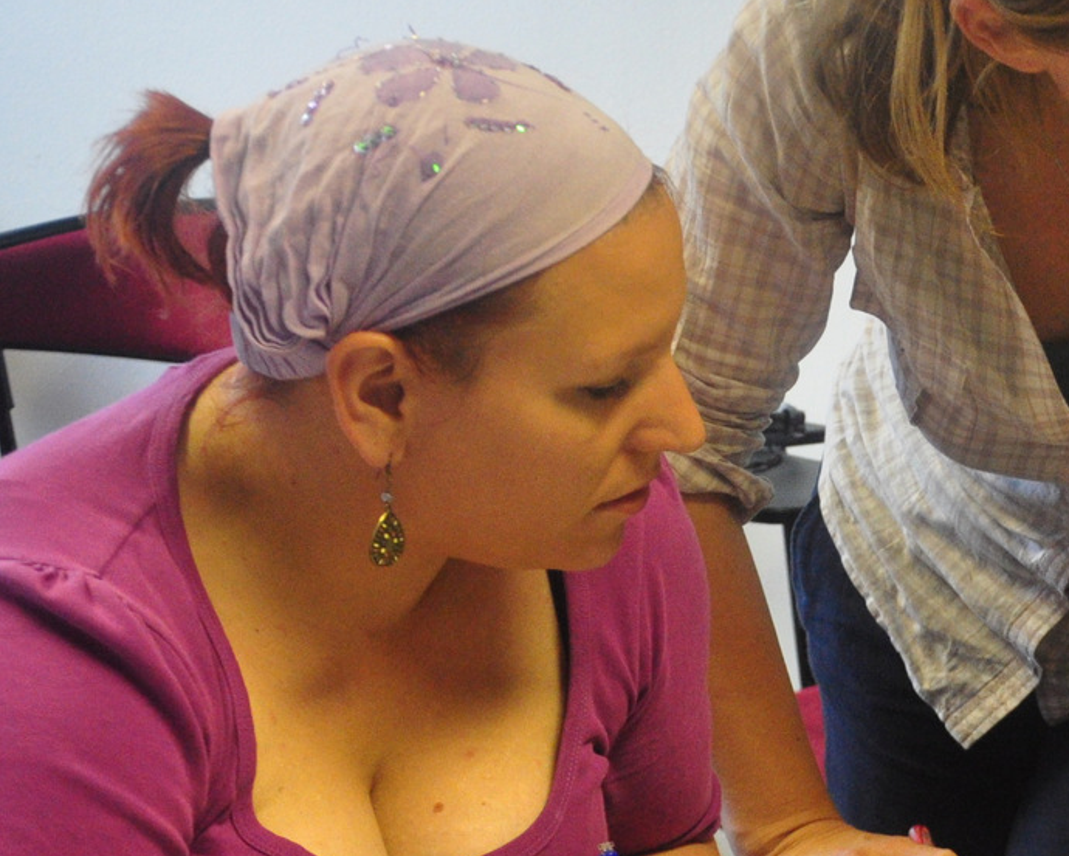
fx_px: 4904
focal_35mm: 155
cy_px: 593
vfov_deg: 10.0
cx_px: 1301
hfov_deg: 12.1
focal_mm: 38
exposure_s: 1/60
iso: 1250
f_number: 4.5
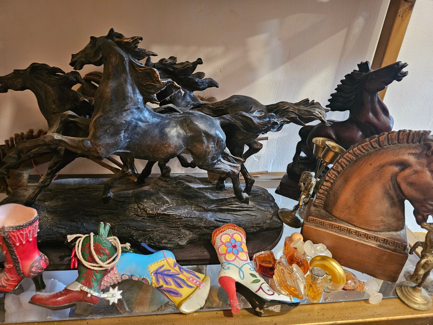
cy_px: 162
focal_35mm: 23
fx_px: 288
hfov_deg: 73.9
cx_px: 216
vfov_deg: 58.9
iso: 640
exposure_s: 1/30
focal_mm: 6.3
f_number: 1.7
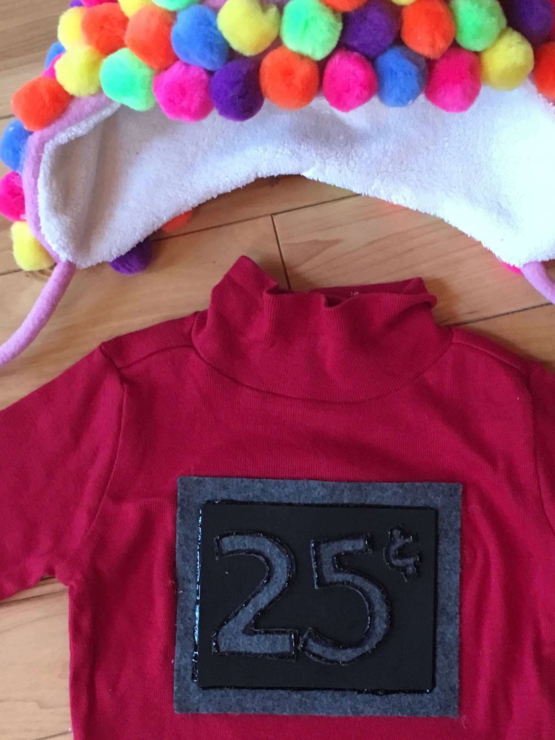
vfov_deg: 31.8
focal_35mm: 60
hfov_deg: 24.4
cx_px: 282
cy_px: 517
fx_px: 1283
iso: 200
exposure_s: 1/17
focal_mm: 4.15
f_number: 2.2
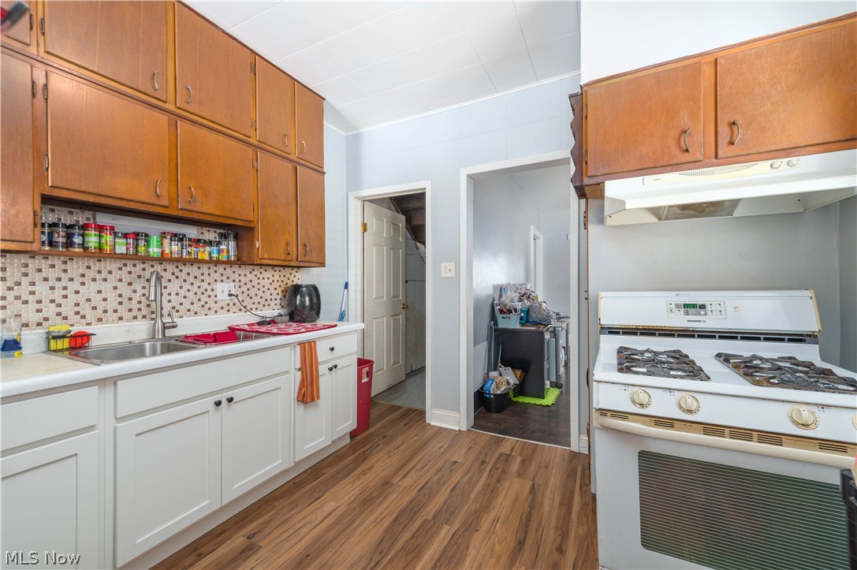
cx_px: 428
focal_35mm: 14
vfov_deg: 81.1
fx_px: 333
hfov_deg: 104.3
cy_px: 285
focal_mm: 14
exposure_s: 1/60
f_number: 9
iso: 200
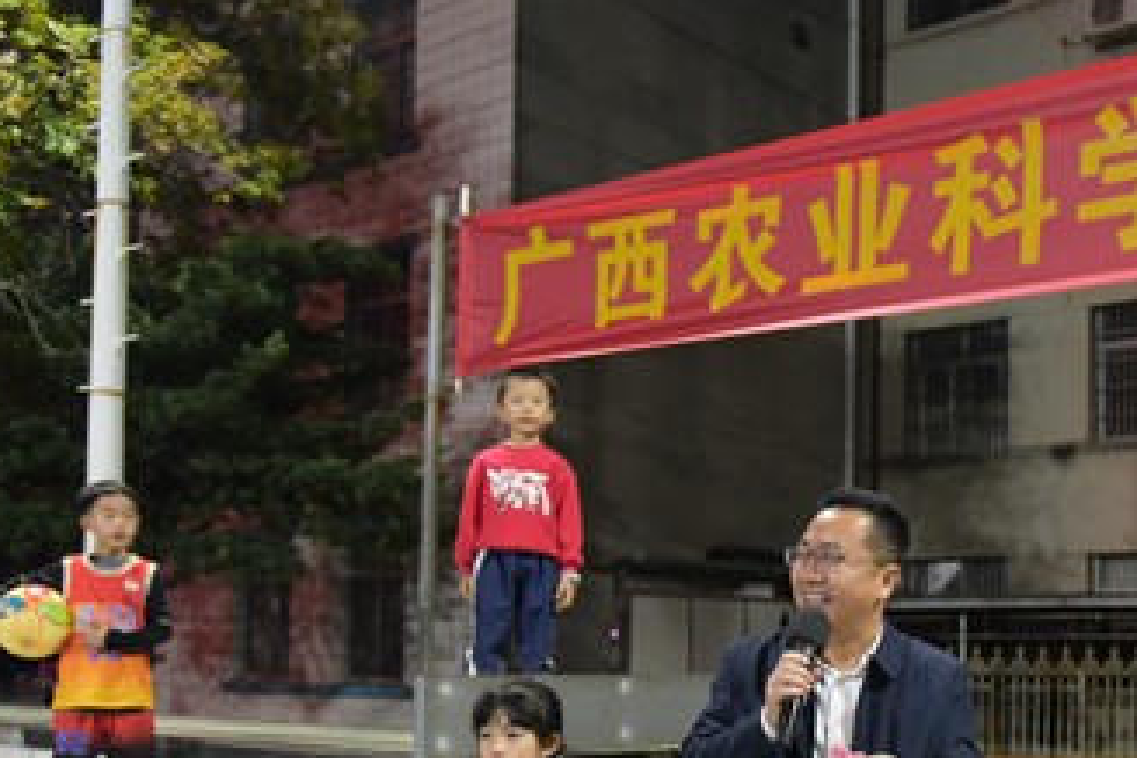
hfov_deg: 43.3
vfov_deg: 29.7
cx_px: 831
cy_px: 626
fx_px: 1390
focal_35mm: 44
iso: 3200
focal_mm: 24
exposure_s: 1/125
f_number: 2.8
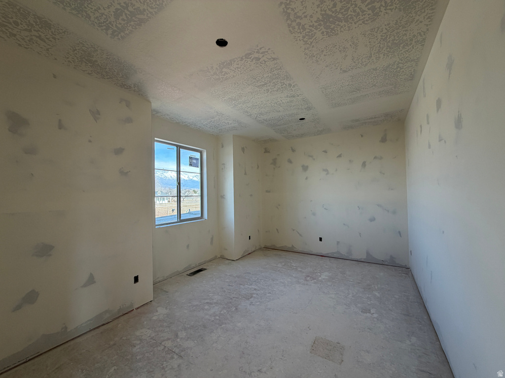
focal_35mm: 14
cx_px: 252
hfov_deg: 102.1
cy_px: 189
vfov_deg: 85.7
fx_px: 204
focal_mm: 2.22
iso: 80
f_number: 2.2
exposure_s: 1/121
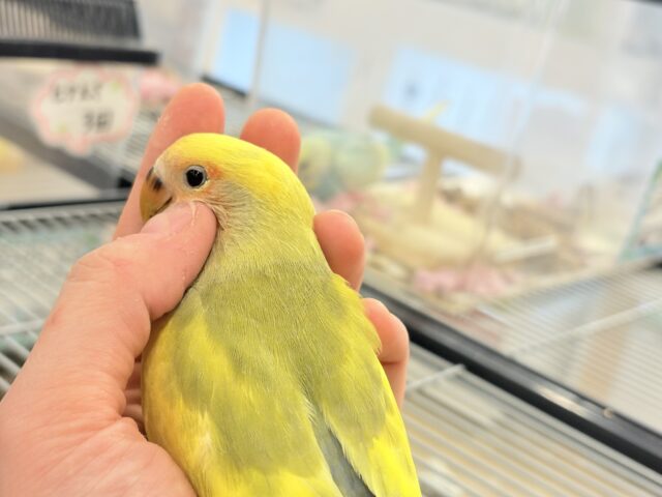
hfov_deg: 36.8
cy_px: 248
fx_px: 994
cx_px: 331
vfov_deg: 28.0
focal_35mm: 52
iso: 40
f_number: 1.6
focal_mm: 5.96
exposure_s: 1/50
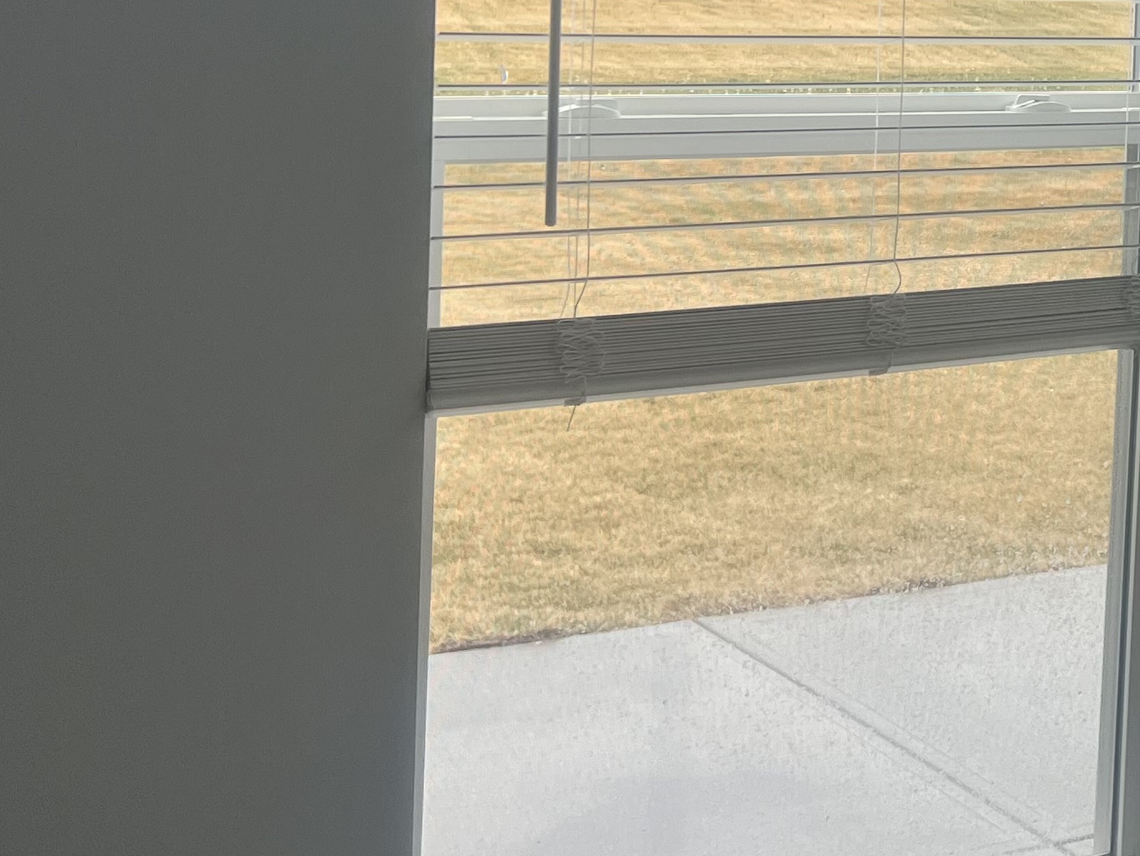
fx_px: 2504
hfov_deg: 23.5
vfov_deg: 18.9
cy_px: 28
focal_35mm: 76
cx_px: 1367
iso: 50
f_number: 1.5
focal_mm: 5.7
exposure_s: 1/361
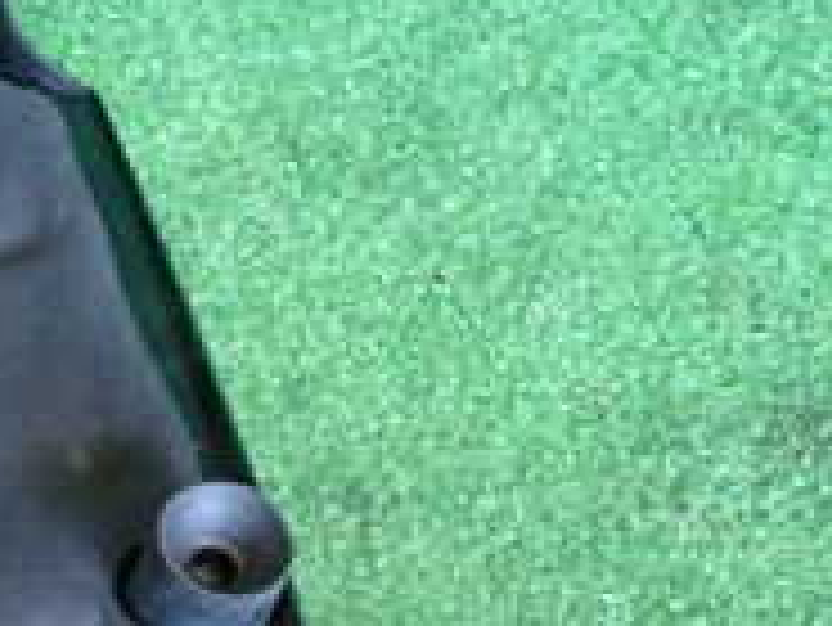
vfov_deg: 17.7
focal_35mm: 81
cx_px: -355
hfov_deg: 21.0
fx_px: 1948
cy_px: 671
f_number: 2
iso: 320
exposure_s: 1/30
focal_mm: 4.5
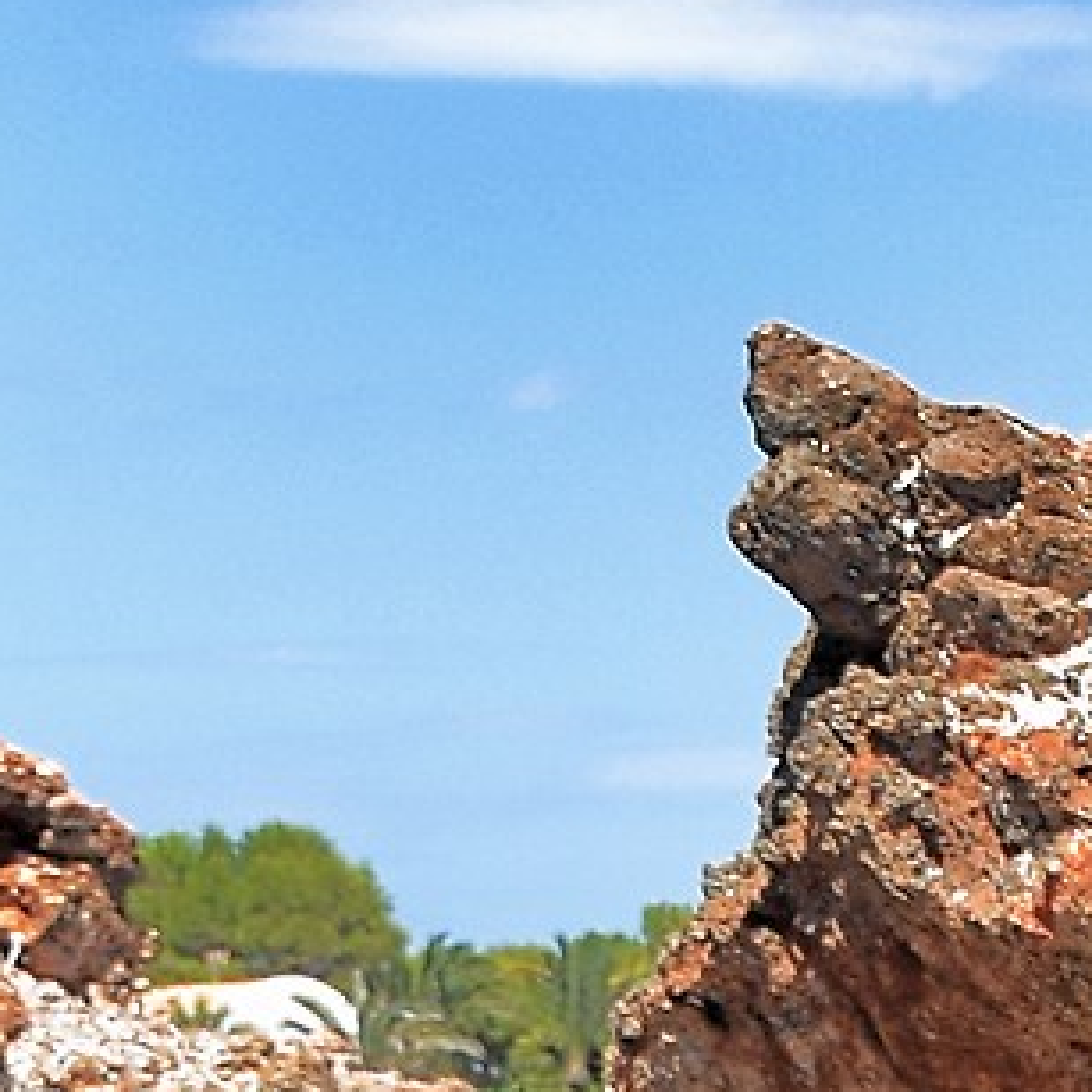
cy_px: 2881
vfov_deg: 6.8
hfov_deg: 7.3
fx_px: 8530
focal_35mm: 239
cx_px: 793
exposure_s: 1/250
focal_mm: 24
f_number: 8
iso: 100
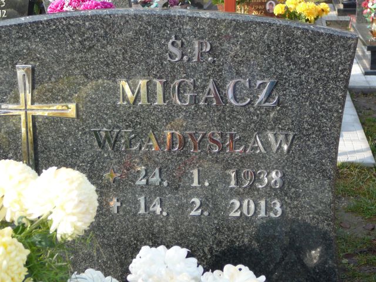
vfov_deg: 19.1
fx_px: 836
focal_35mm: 77
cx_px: 188
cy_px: 141
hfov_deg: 25.3
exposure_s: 1/160
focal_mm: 11.5
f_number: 3.7
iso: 80
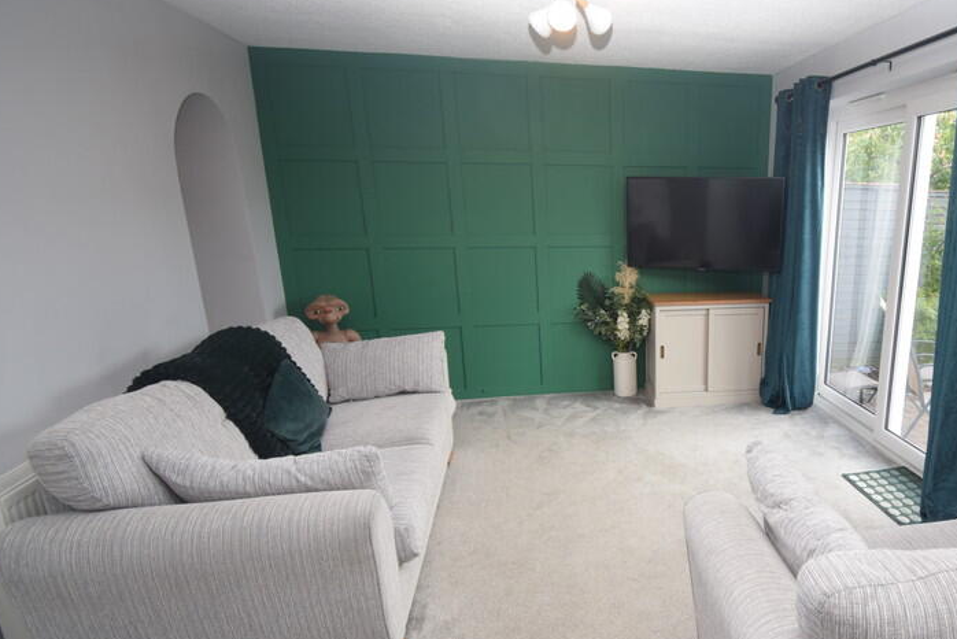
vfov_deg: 57.0
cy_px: 371
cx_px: 659
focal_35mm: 22
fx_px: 585
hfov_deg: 75.4
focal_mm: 10
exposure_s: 1/100
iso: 400
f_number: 5
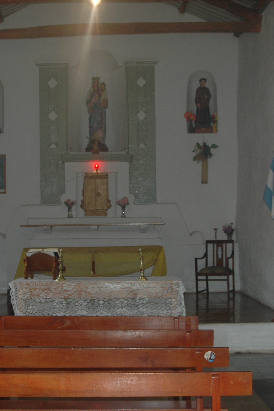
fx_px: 910
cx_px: 75
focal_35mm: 80
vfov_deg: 25.4
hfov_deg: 17.0
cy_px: 206
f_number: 4
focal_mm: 35
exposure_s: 1/60
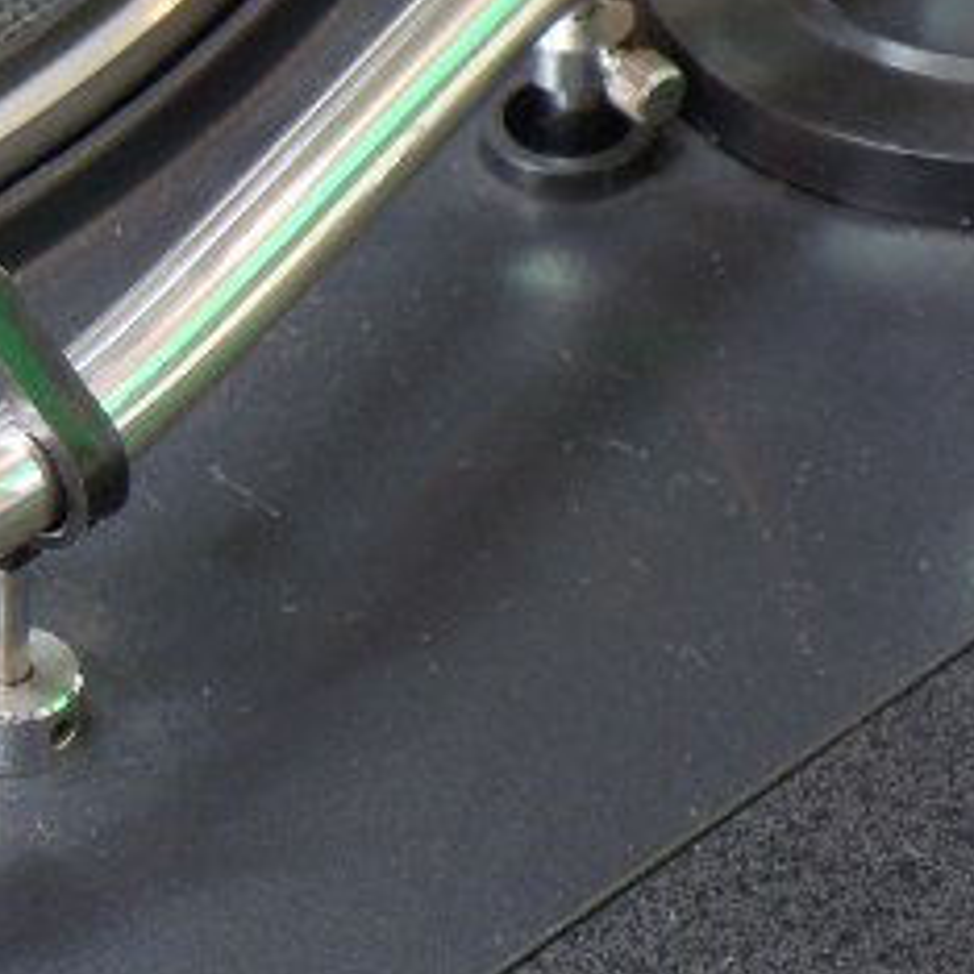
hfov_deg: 6.2
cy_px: 112
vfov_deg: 6.2
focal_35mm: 281
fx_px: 8945
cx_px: 458
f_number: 4.6
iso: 100
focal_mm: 20.9
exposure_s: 1
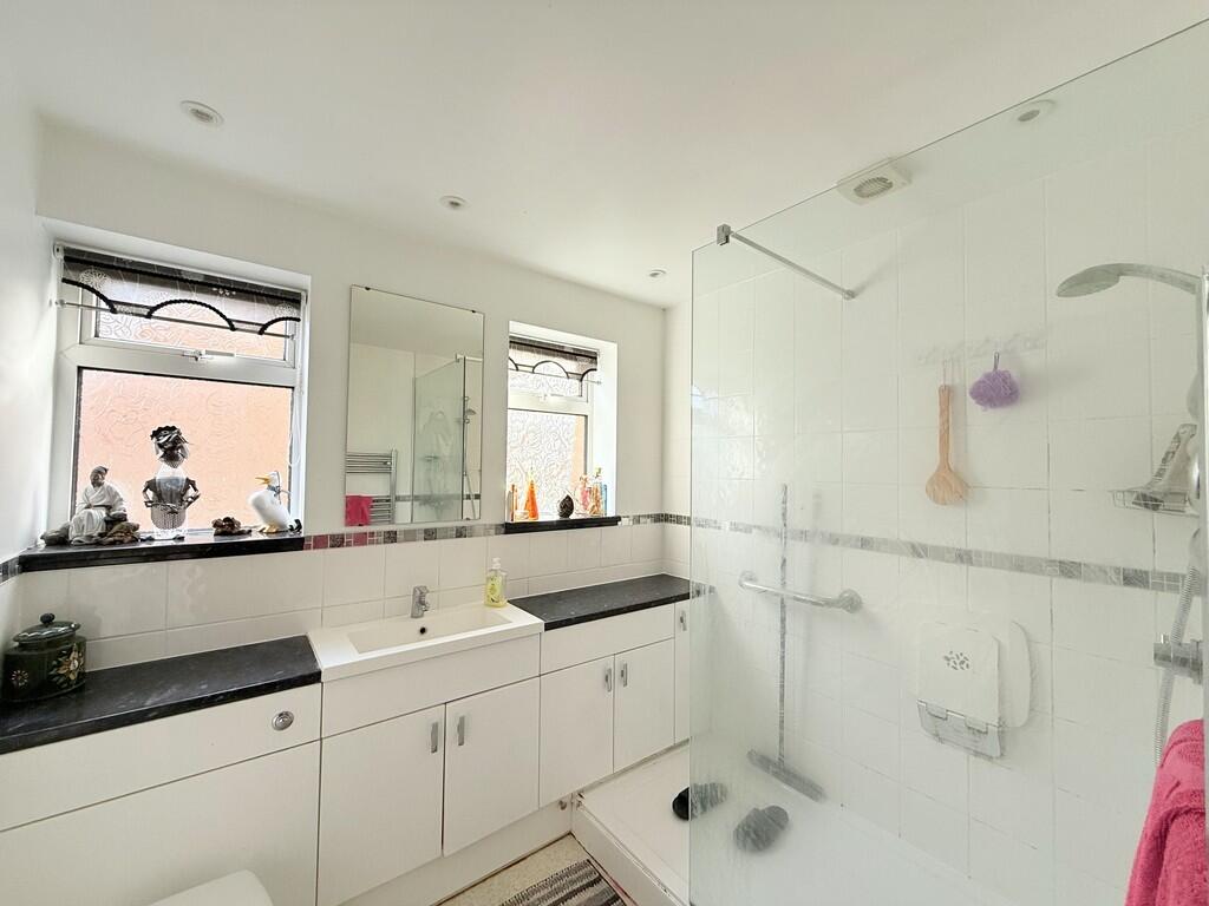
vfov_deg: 85.7
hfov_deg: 102.1
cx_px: 604
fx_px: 489
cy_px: 453
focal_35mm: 14
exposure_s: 1/112
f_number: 2.2
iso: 64
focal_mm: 2.22
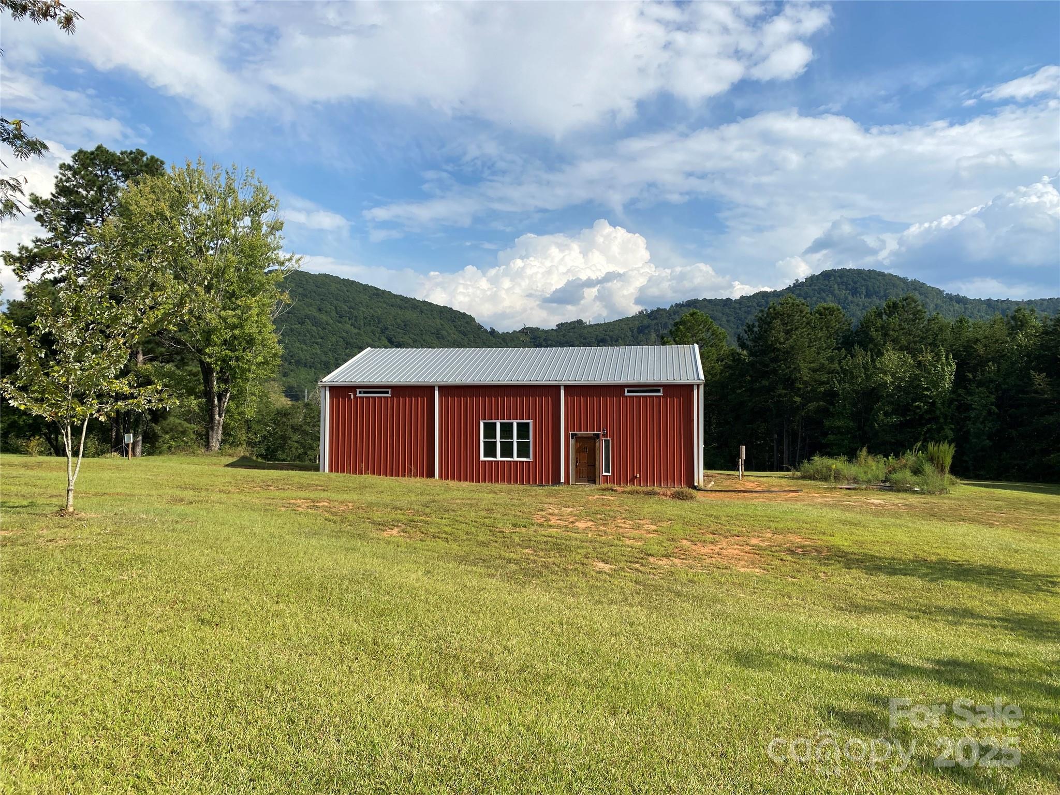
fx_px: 796
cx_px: 530
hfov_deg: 67.3
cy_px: 398
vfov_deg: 53.1
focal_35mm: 26
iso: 32
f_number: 1.8
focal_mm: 4.25
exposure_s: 1/3984
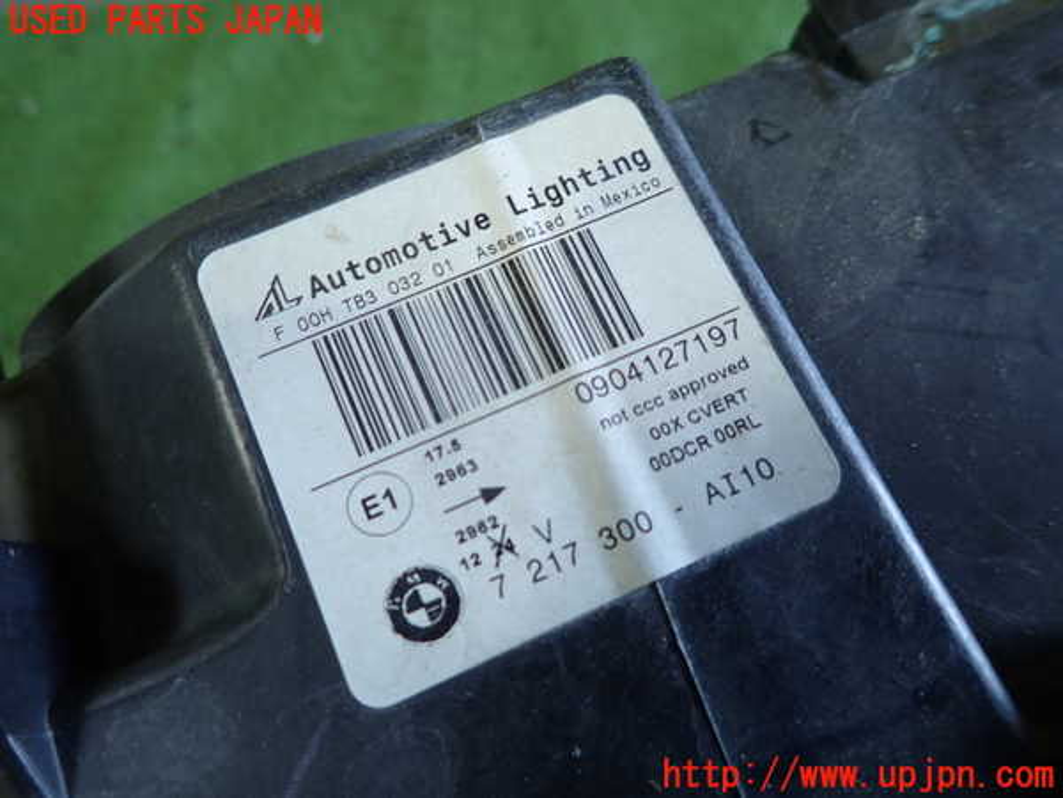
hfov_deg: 69.4
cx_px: 532
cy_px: 399
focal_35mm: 25
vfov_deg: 54.9
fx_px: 768
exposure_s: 1/40
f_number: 2
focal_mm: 4.5
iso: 200
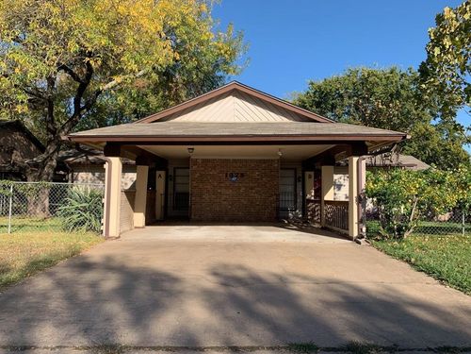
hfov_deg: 67.3
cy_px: 177
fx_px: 354
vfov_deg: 53.1
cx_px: 236
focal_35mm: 26
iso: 25
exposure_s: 1/1406
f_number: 1.8
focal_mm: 4.25
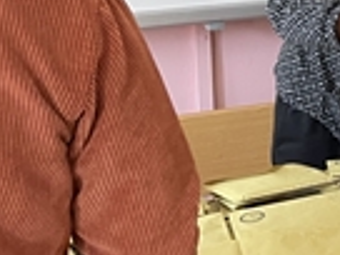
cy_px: -82
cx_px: 645
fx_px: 1130
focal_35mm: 115
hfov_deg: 14.6
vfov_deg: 12.5
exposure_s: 1/73
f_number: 1.6
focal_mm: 4.2
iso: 125
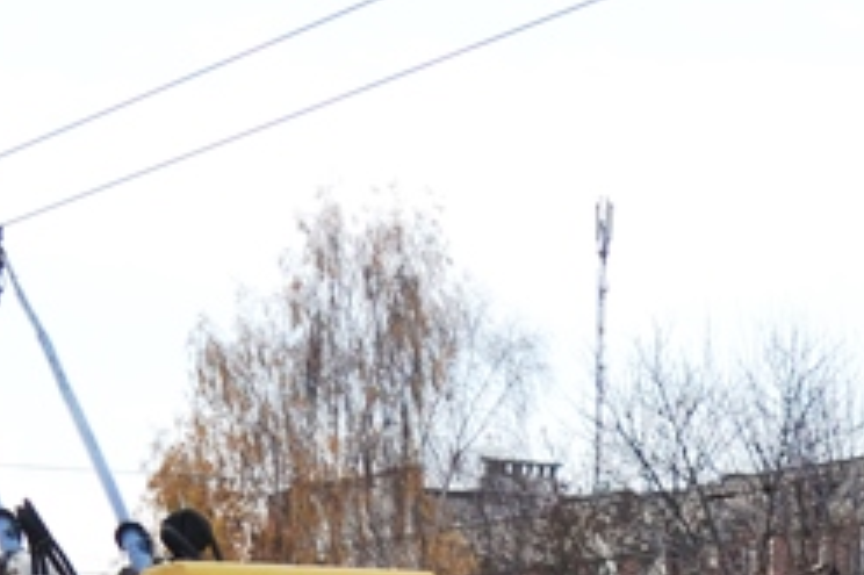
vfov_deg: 6.0
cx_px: 617
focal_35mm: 223
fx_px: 5348
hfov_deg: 9.2
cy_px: 1012
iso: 720
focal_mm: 36
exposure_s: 1/500
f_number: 5
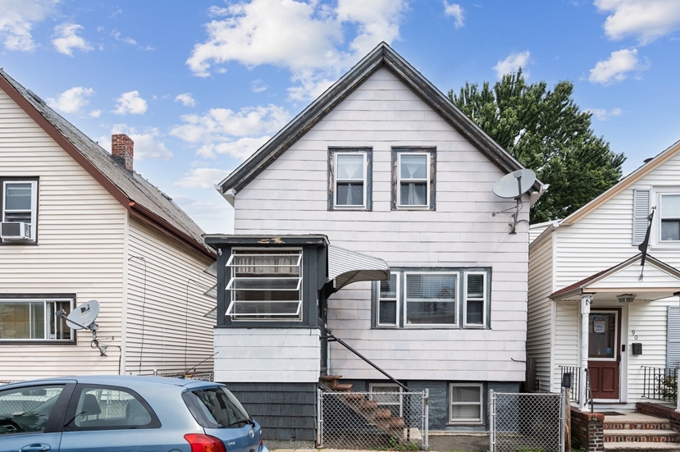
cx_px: 369
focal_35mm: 22
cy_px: 260
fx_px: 408
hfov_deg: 79.5
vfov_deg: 57.7
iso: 100
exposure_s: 1/125
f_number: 9
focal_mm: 17.5
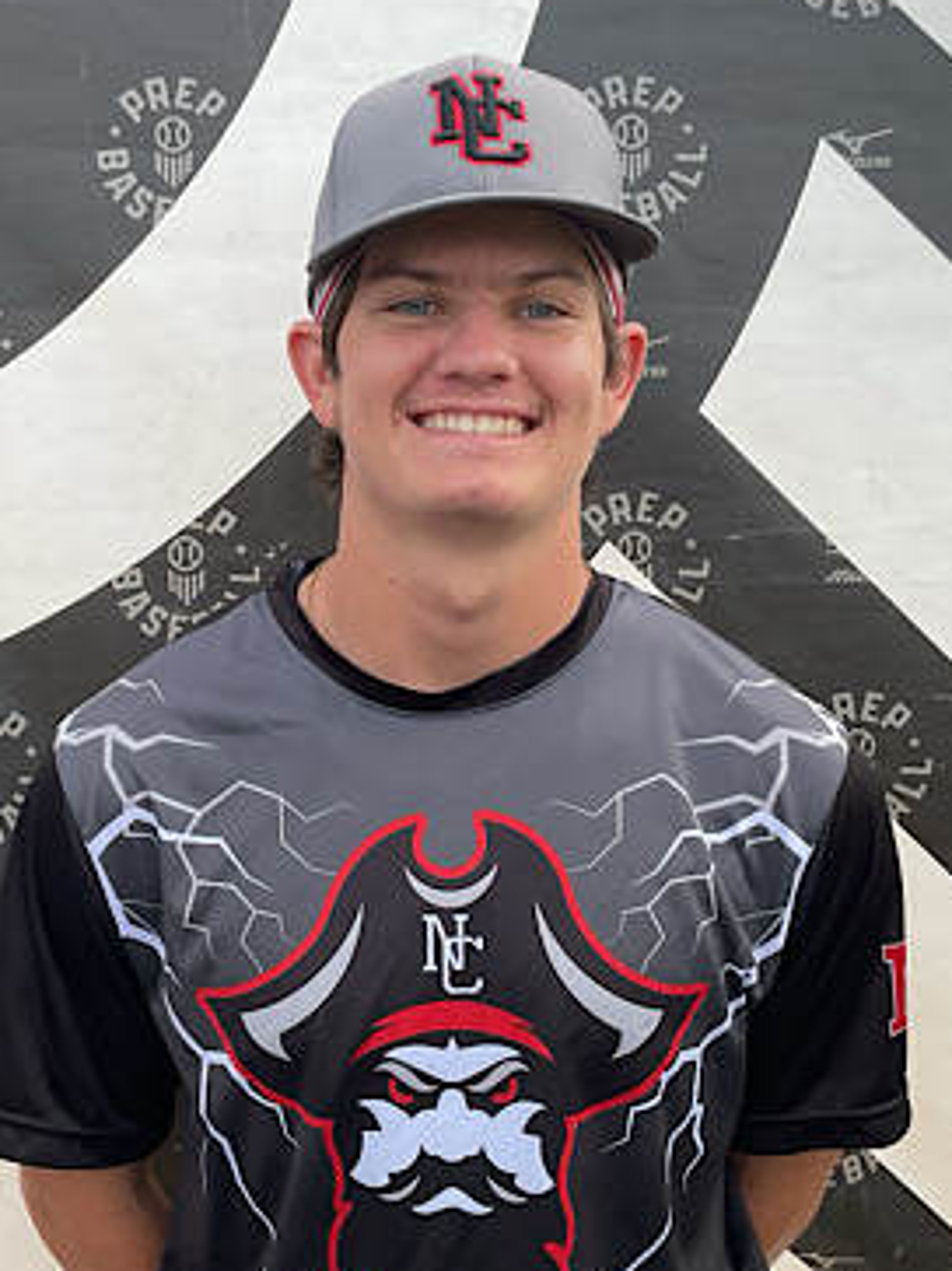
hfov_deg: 44.1
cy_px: 679
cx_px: 466
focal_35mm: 32
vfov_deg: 56.8
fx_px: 1174
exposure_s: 1/829
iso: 16
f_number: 1.8
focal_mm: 3
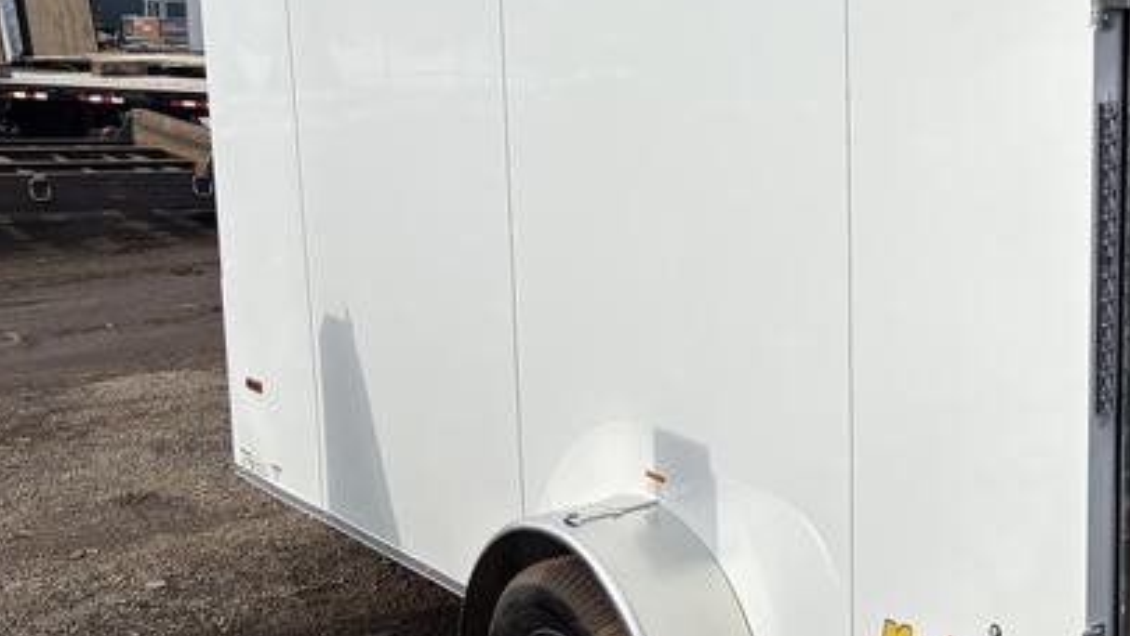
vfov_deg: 21.4
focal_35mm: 56
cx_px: 1085
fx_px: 1678
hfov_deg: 34.4
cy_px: 268
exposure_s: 1/8850
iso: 50
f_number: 1.6
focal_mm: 5.96
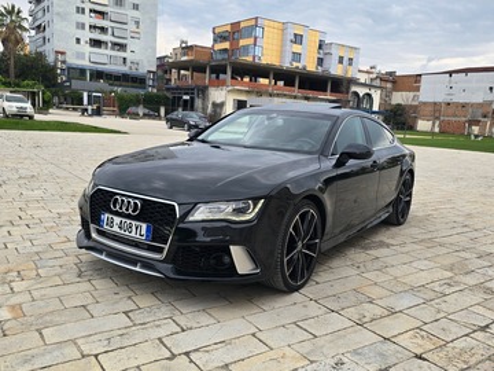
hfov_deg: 73.9
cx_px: 247
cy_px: 186
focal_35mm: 23
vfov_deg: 58.9
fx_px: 328
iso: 12
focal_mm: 6.3
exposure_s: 1/286
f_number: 1.7
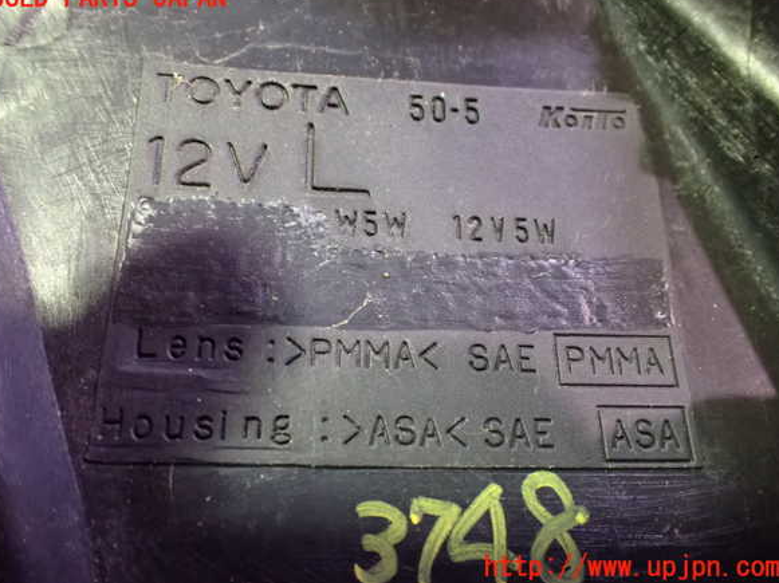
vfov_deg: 45.4
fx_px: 697
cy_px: 283
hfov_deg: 58.4
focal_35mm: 31
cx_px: 385
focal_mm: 5.4
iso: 1250
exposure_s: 1/30
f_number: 2.3
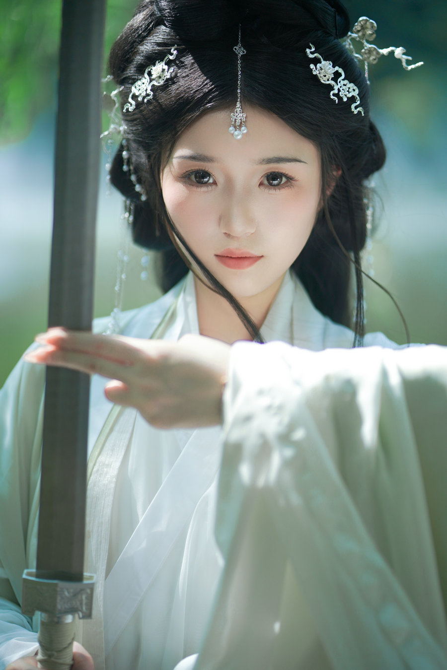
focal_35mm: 85
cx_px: 224
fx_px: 1583
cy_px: 335
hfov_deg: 16.1
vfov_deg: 23.9
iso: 100
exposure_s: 1/2500
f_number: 1.8
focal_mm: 85
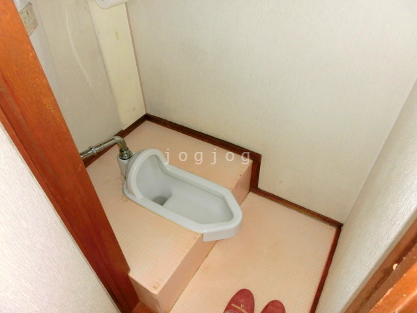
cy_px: 156
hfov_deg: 71.6
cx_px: 208
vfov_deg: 56.8
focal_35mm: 24
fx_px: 289
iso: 400
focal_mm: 4.24
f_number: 3
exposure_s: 1/40
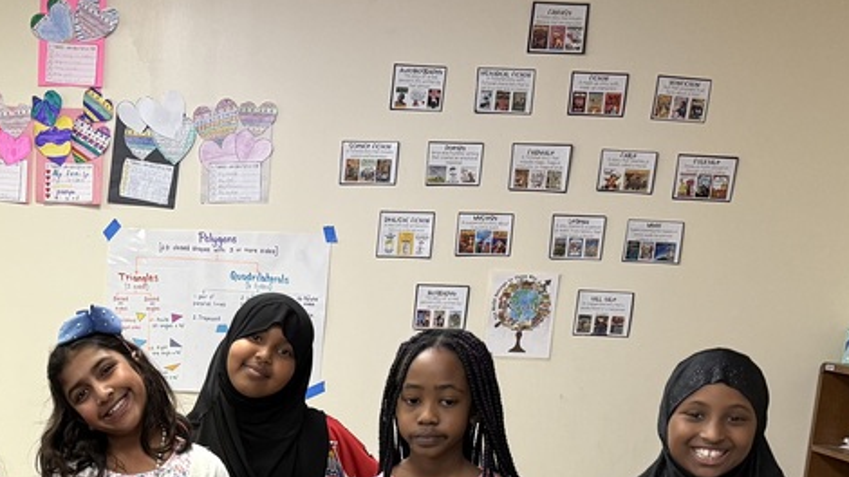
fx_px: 1283
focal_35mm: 57
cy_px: 553
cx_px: 107
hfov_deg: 34.8
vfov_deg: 19.9
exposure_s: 1/60
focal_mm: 6.76
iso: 250
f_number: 1.78
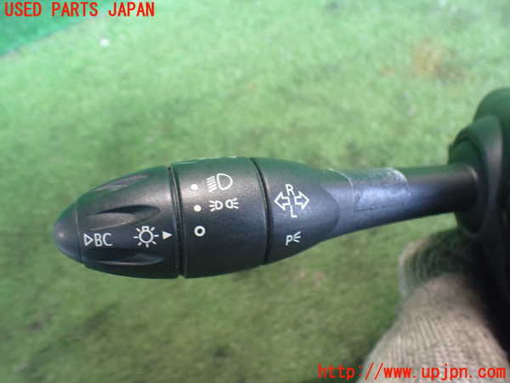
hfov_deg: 60.0
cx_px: 255
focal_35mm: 30
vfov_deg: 46.8
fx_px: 442
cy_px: 192
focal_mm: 5.4
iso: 800
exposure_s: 1/40
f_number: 2.3
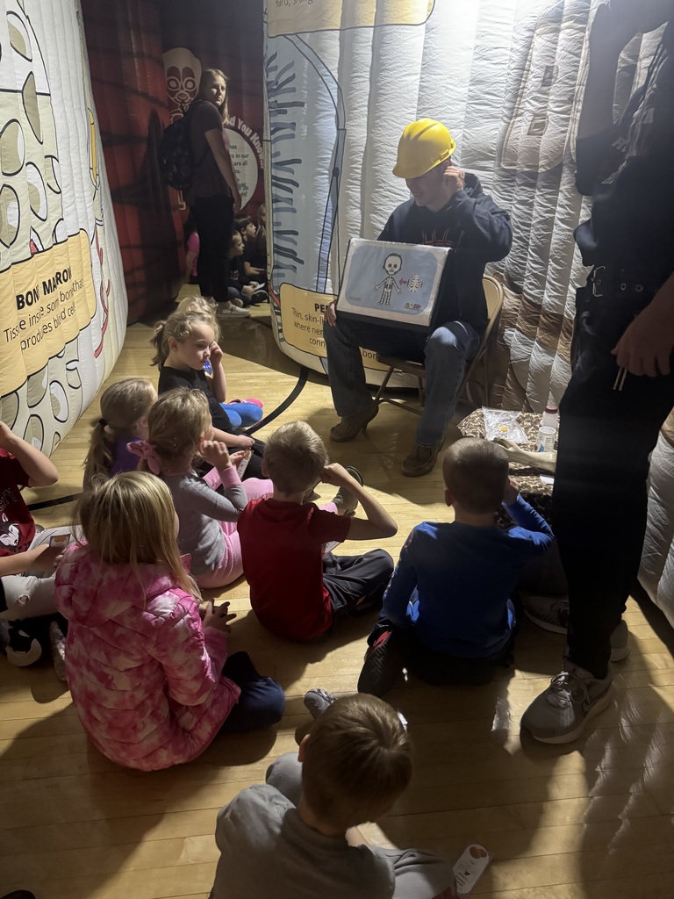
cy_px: 450
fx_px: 623
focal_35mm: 24
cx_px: 337
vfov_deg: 71.6
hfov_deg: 56.8
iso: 1000
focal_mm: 6.76
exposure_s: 1/32
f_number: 1.78
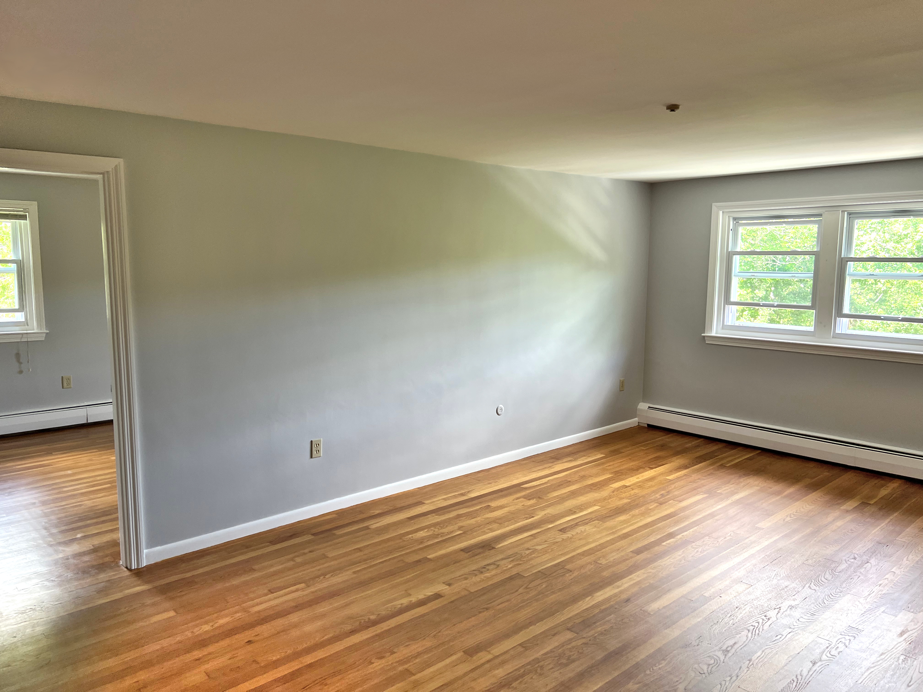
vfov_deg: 53.1
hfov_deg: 67.3
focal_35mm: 26
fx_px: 693
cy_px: 346
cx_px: 462
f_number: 1.5
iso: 125
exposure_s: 1/110
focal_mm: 5.7
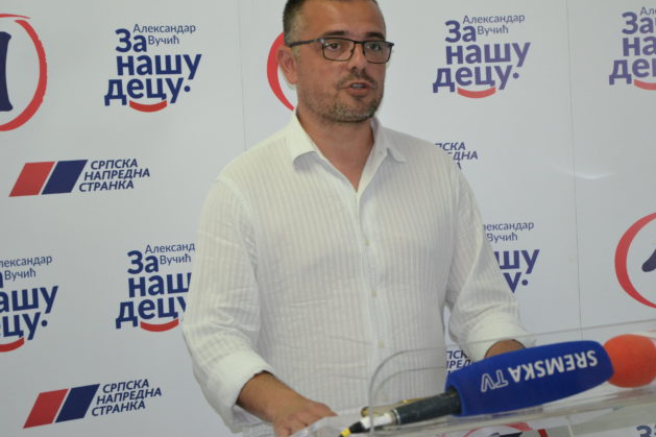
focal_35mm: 83
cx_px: 360
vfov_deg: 16.5
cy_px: 190
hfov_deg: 24.6
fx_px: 1505
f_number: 4.8
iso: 1250
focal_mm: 45
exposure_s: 1/60
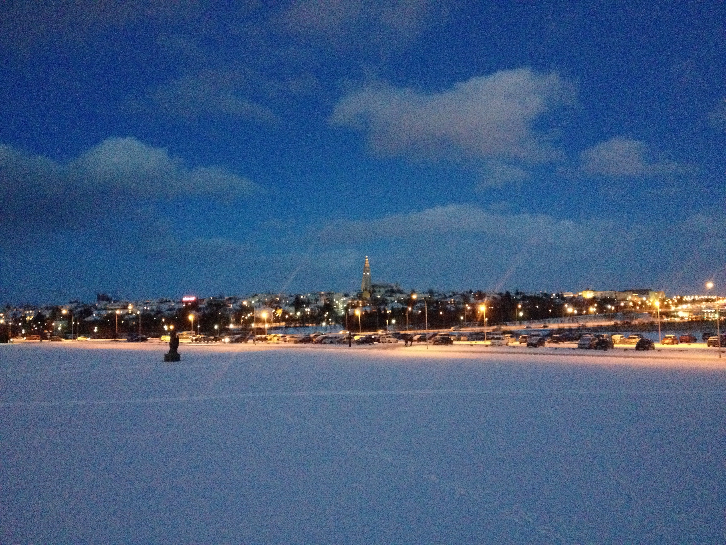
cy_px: 272
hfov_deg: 52.6
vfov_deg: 40.7
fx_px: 734
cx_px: 363
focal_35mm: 35
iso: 800
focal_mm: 4.28
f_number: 2.4
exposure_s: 1/15
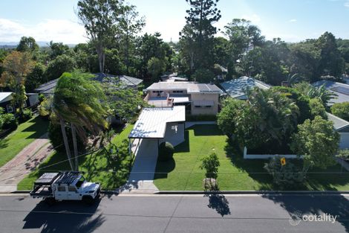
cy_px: 116
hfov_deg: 78.6
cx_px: 174
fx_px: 213
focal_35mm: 22
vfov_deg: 57.2
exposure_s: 1/1600
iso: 100
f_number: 2.8
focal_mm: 8.38
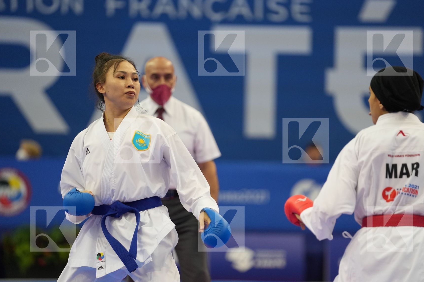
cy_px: 141
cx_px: 221
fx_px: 2485
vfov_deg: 6.5
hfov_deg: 9.8
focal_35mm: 211
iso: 2500
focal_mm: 200
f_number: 2.8
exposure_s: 1/1000
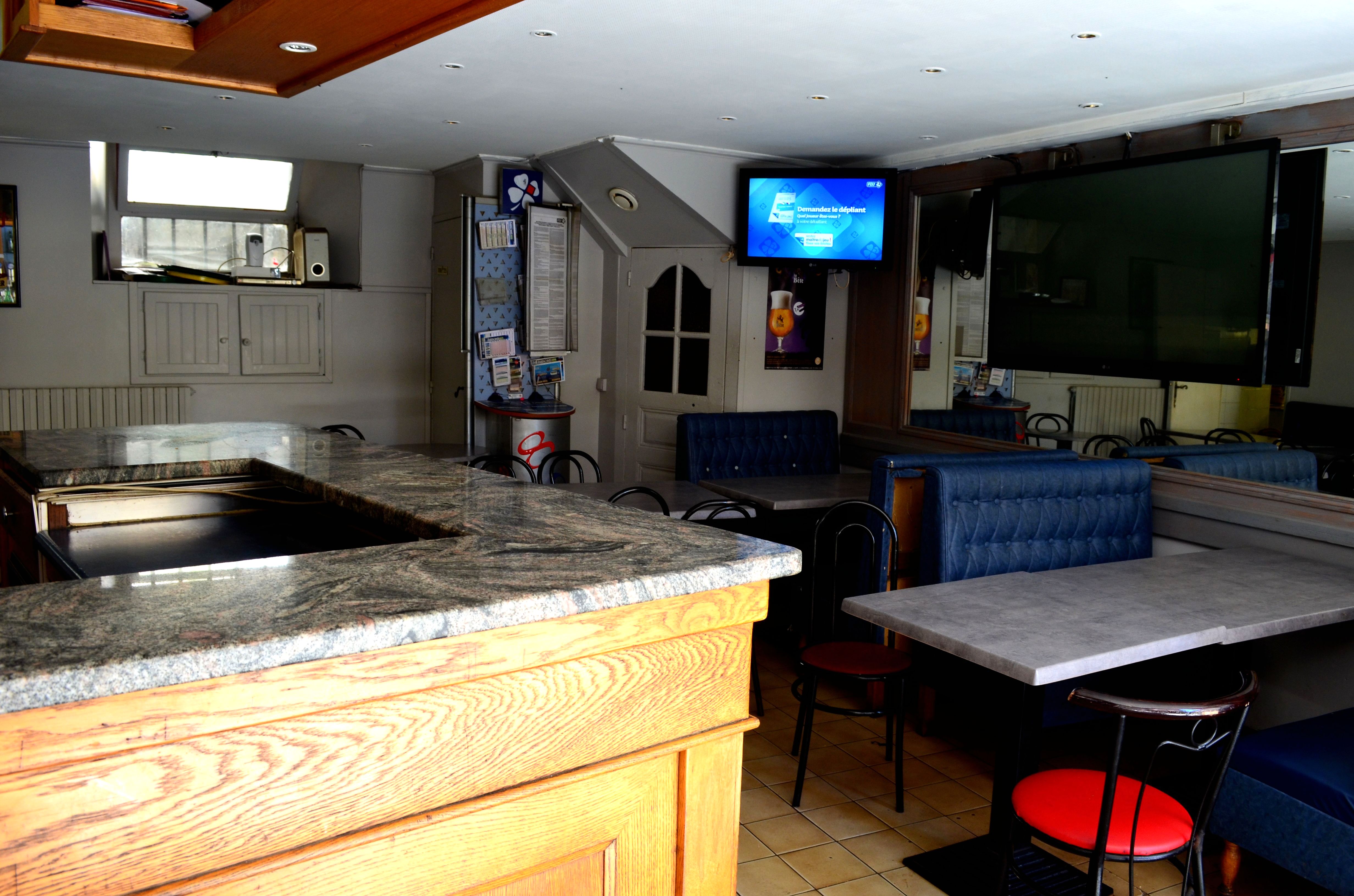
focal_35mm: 27
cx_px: 677
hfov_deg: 67.5
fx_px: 1013
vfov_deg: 47.7
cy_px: 448
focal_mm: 18
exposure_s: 1/20
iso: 400
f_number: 8
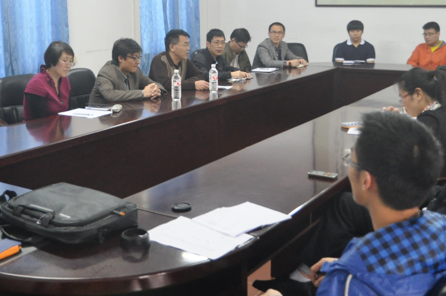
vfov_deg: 28.1
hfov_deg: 41.8
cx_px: 179
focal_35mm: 47
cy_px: 70
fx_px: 581
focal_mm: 16
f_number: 3.5
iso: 1000
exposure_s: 1/25
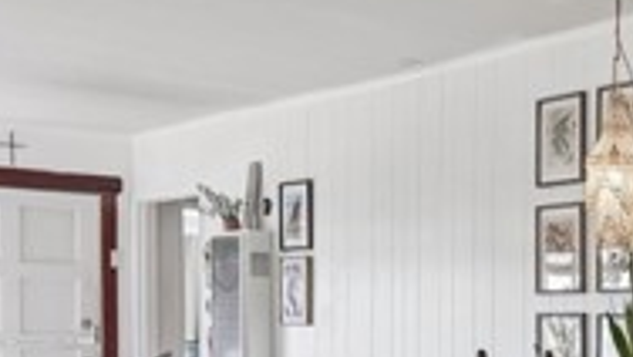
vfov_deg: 20.5
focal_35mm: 57
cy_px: 344
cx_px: 906
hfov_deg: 27.5
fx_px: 957
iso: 400
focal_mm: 16
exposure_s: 1/6
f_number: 8
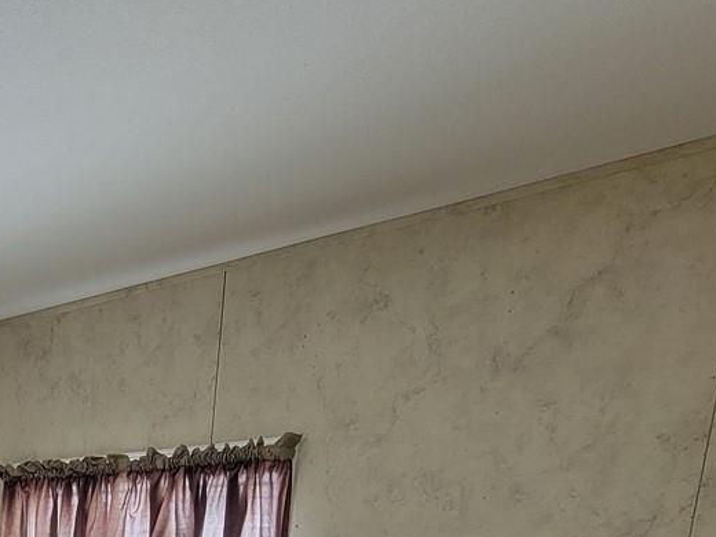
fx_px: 827
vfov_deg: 27.7
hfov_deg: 36.9
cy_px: 753
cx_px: -125
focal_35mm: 40
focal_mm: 2.2
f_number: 2.2
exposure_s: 1/60
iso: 100
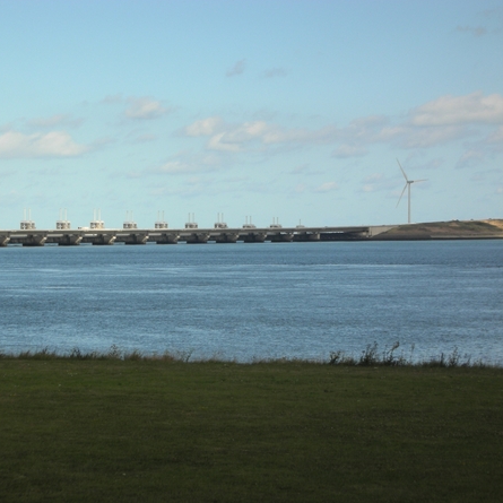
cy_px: 251
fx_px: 2055
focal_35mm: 125
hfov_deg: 13.9
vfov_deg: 14.0
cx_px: 166
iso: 50
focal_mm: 17.4
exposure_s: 1/227
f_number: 5.4
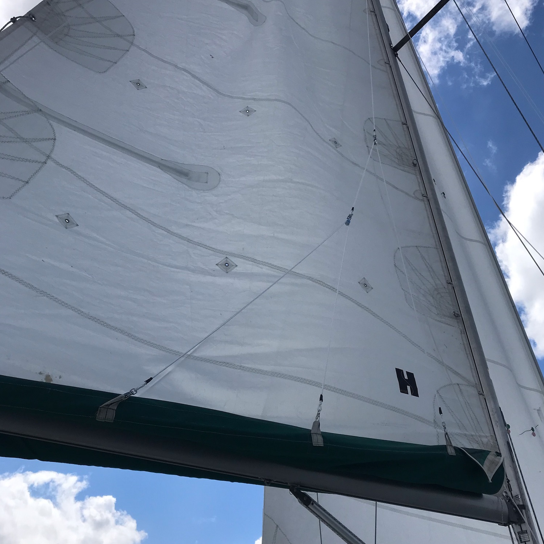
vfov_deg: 48.4
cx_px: 273
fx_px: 605
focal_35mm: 34
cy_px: 295
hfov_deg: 48.5
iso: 25
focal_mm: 3.99
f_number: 1.8
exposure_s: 1/5051
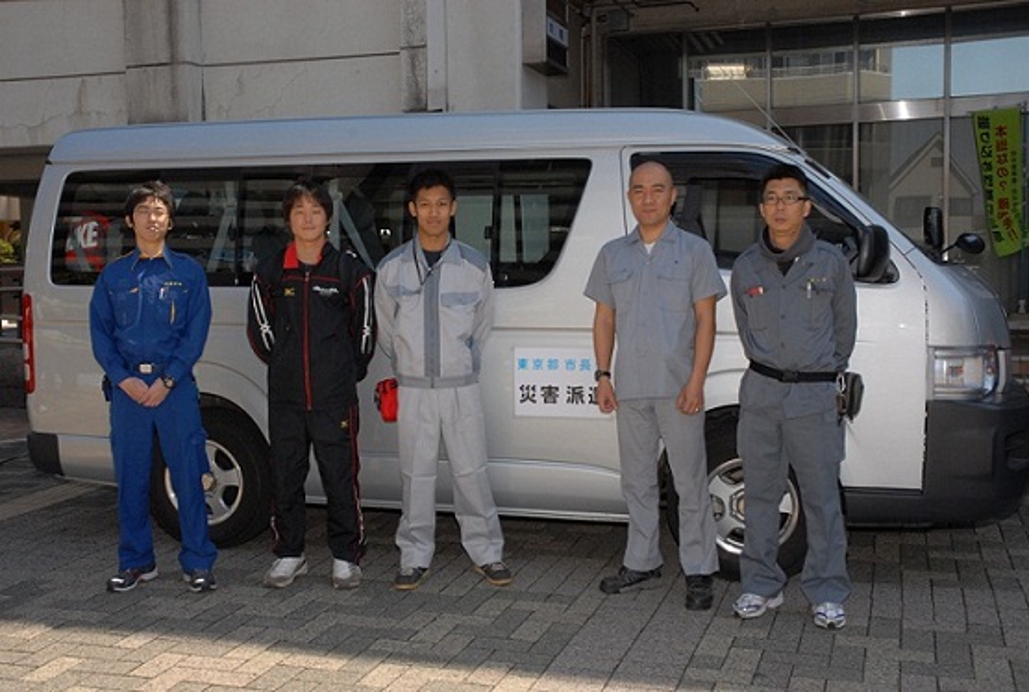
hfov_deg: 47.8
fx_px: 1161
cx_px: 514
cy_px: 346
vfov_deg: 33.2
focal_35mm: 40
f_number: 10
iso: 400
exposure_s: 1/250
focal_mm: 27
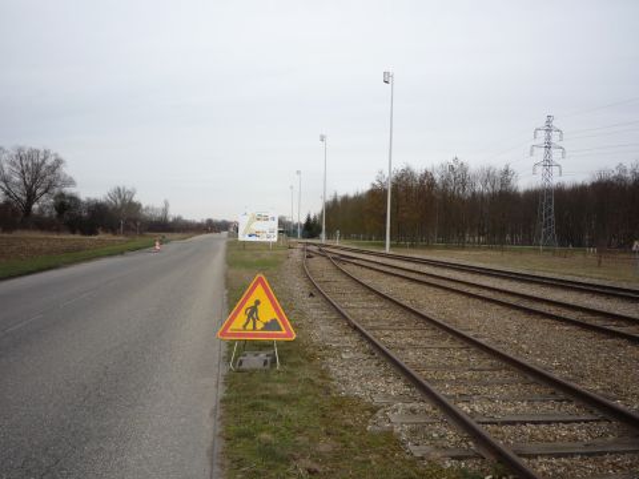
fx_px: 591
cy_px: 240
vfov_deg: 44.2
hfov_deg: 56.8
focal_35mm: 32
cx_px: 320
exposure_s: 1/500
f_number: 4
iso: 100
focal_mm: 5.2
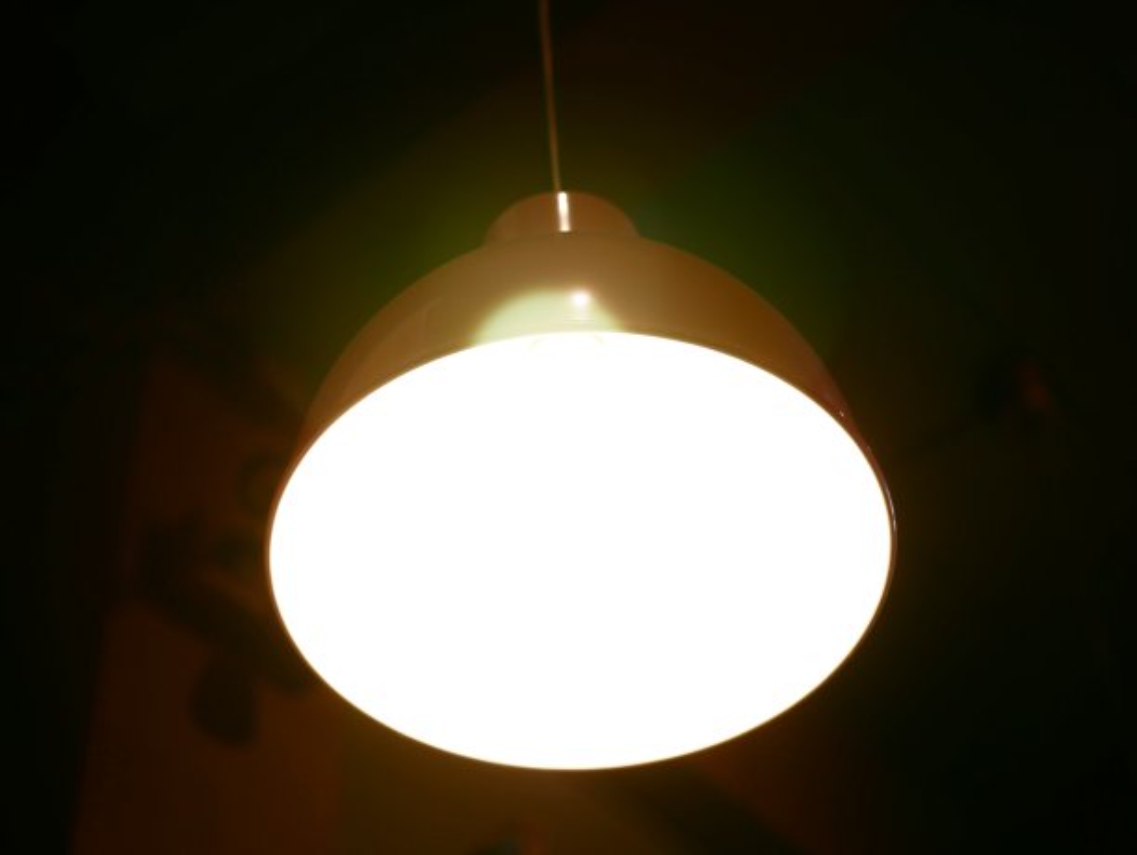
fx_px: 1972
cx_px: 568
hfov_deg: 32.2
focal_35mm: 60
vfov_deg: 24.4
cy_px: 428
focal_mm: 30
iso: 100
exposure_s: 1/20
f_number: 3.2
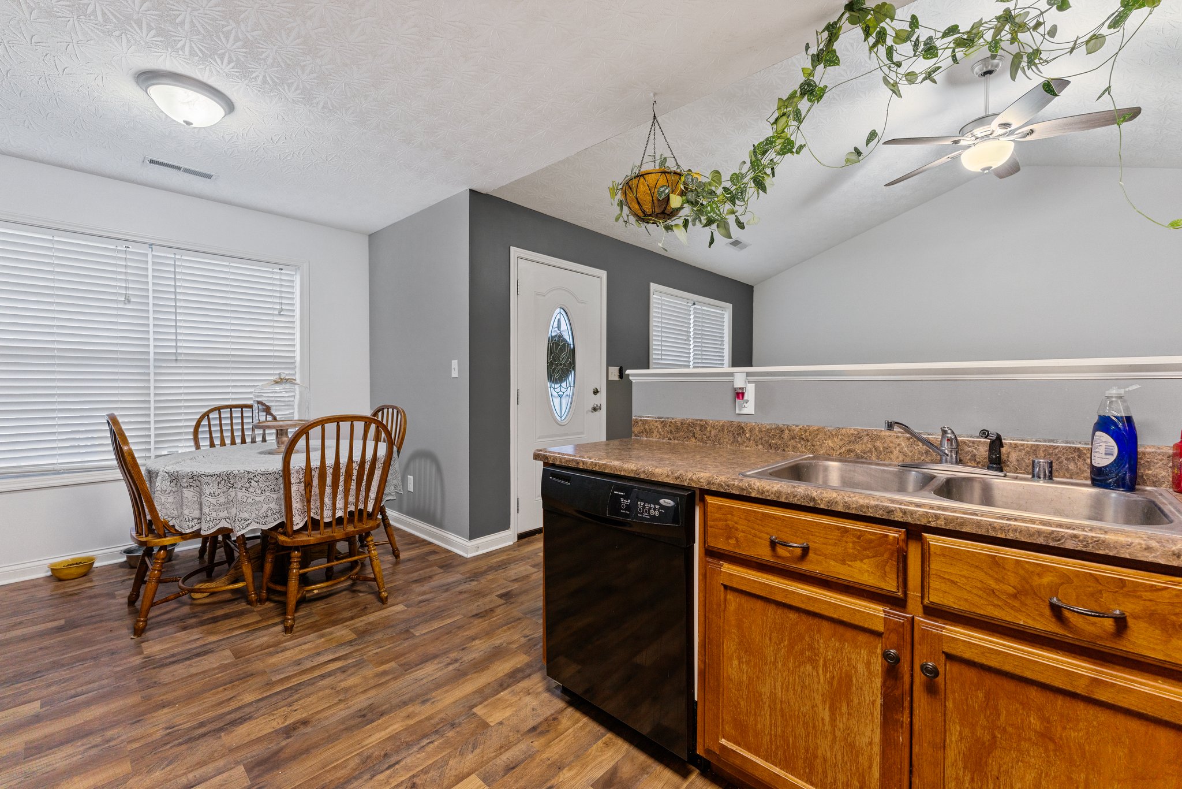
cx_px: 591
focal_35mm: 14
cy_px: 394
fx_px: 460
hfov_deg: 104.2
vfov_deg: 81.2
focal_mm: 14
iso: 400
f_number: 7.1
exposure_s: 1/4
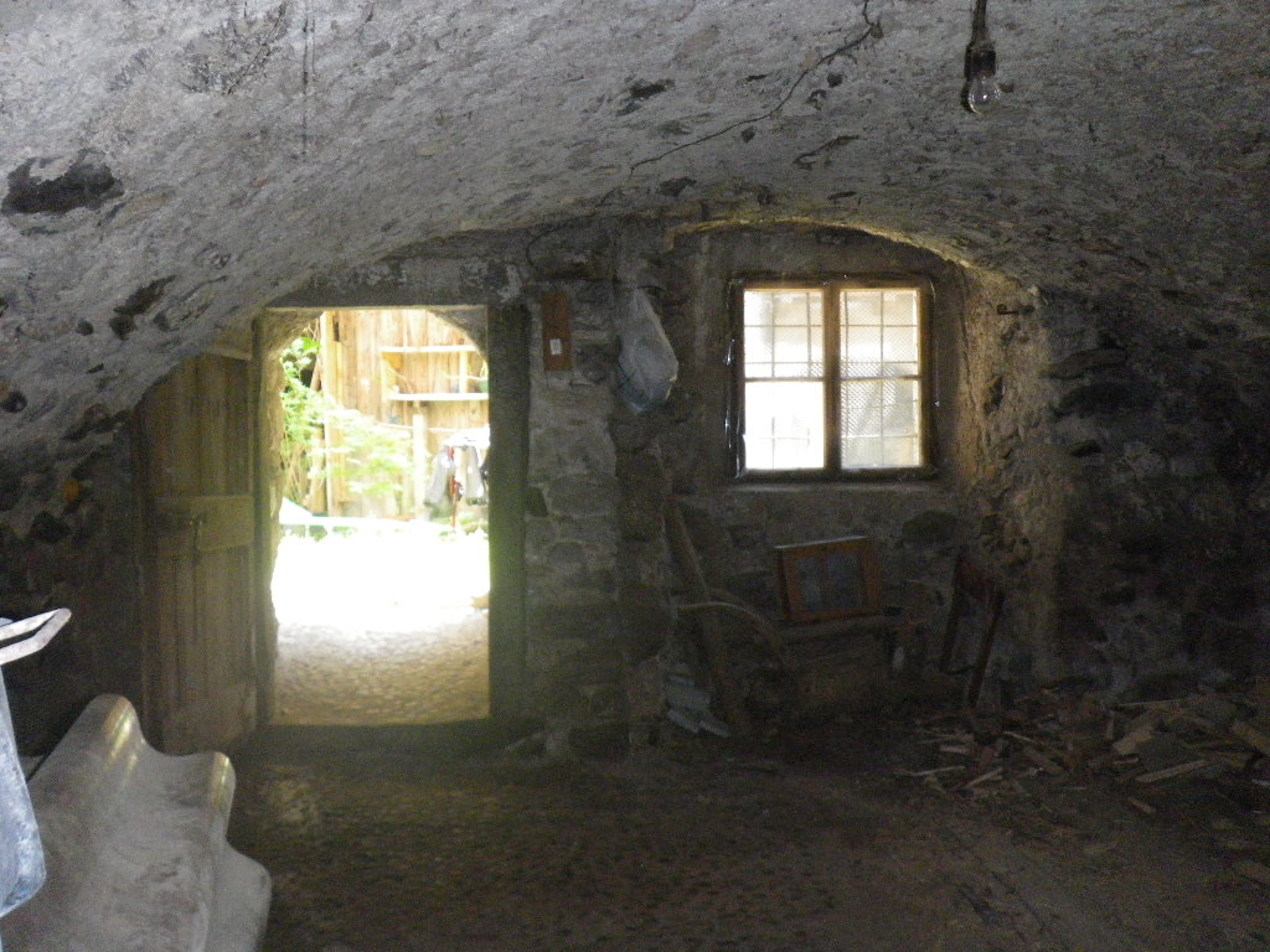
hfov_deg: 52.6
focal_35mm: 35
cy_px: 476
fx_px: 1284
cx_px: 635
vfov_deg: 40.7
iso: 400
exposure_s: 1/60
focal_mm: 6.2
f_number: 3.8
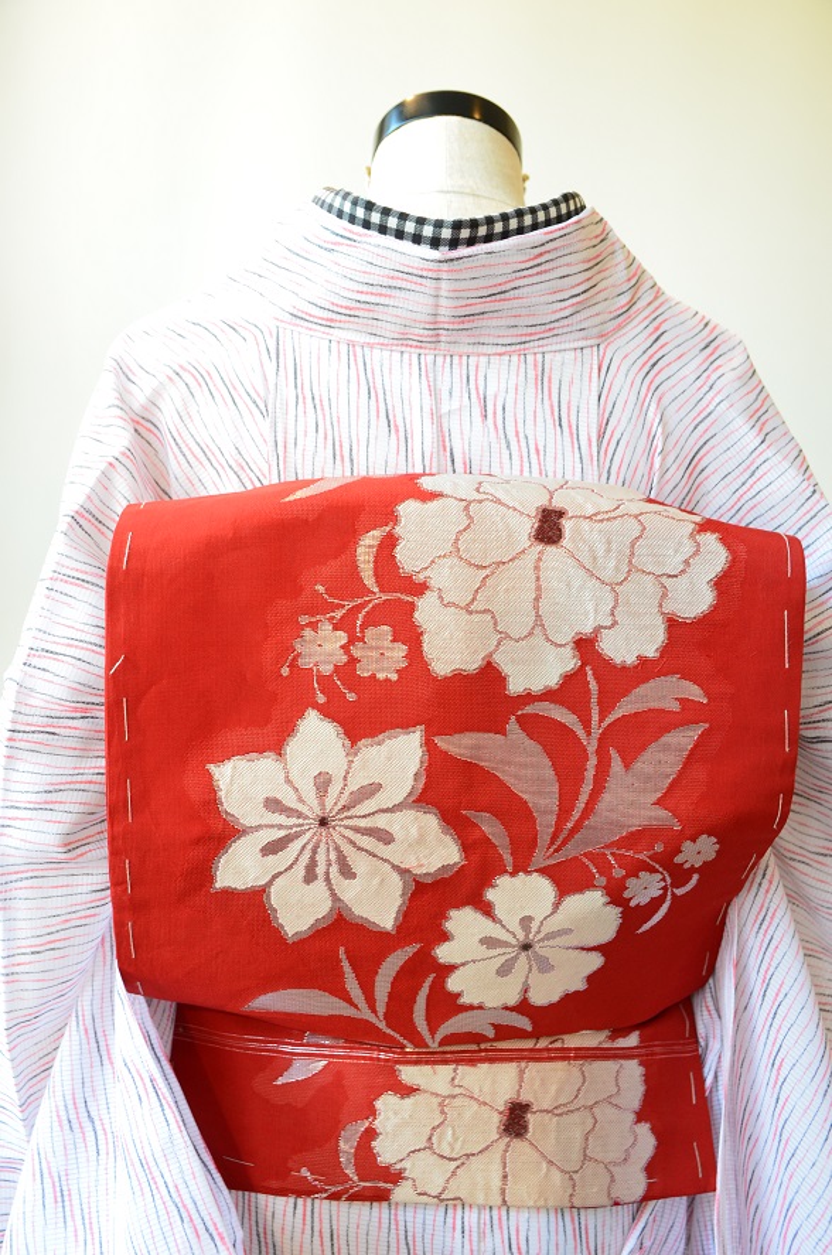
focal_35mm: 39
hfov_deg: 34.1
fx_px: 1357
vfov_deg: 49.6
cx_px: 416
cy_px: 628
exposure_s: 1/80
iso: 800
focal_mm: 26
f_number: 4.5
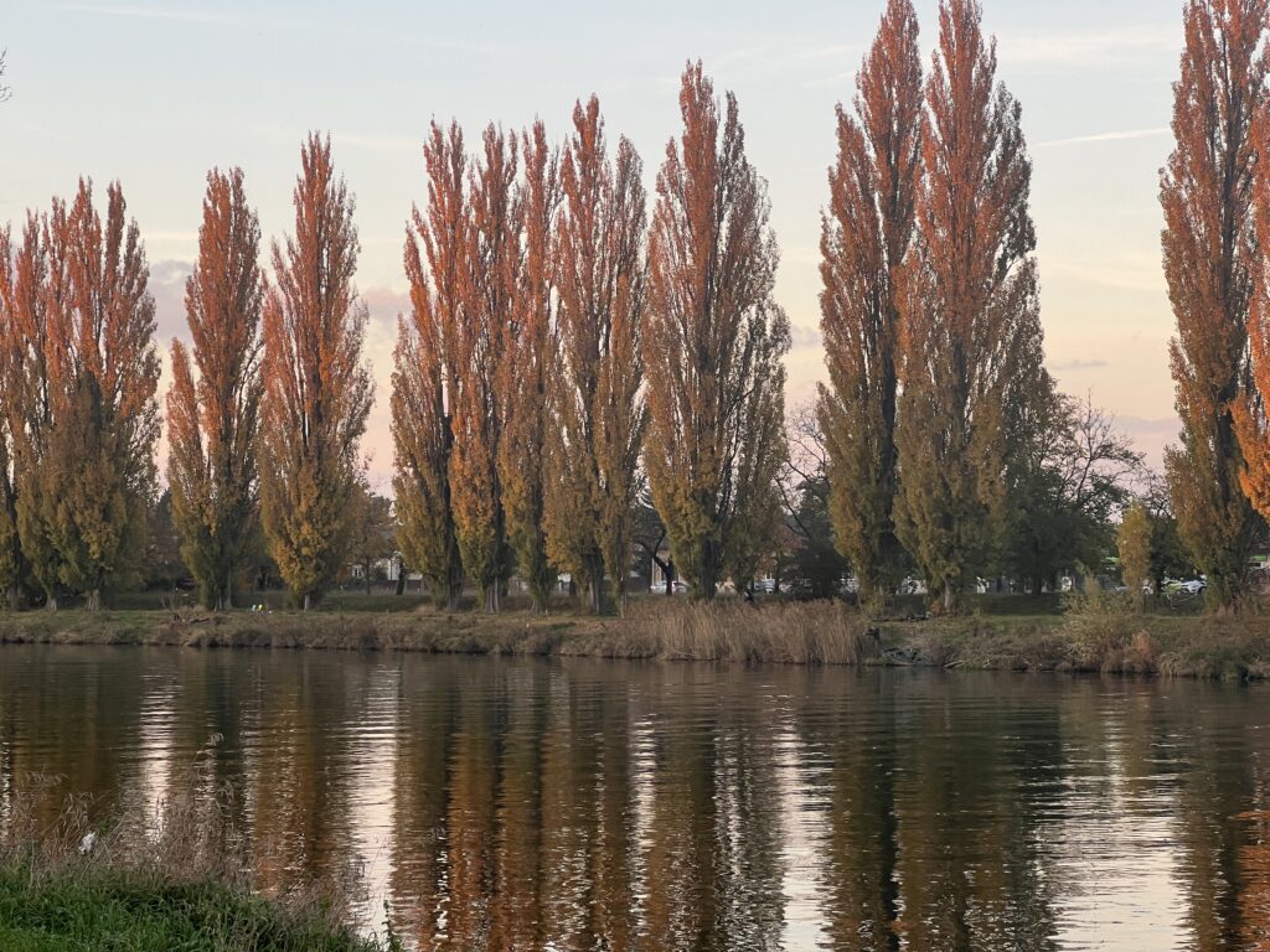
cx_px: 635
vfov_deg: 19.1
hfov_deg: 25.3
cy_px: 476
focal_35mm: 77
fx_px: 2825
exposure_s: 1/99
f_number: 2.8
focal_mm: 9
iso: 64
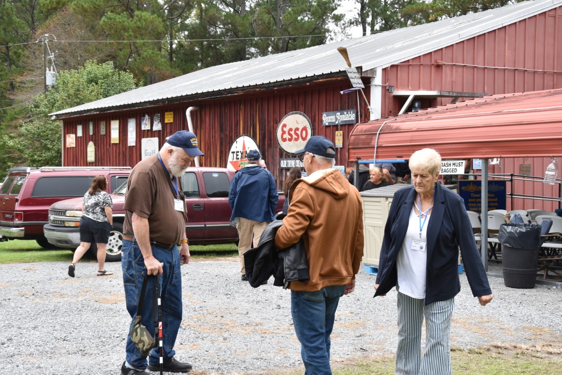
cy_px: 188
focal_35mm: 57
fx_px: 890
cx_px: 281
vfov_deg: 23.8
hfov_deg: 35.1
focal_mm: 38
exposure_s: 1/250
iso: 400
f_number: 8
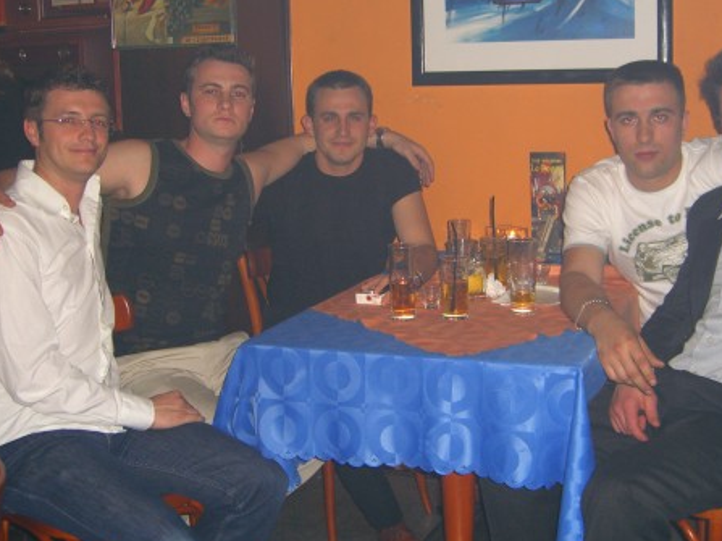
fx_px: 1063
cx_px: 399
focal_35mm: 51
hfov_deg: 37.5
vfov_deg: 28.5
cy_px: 221
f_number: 2.8
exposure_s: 1/60
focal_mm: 7.9
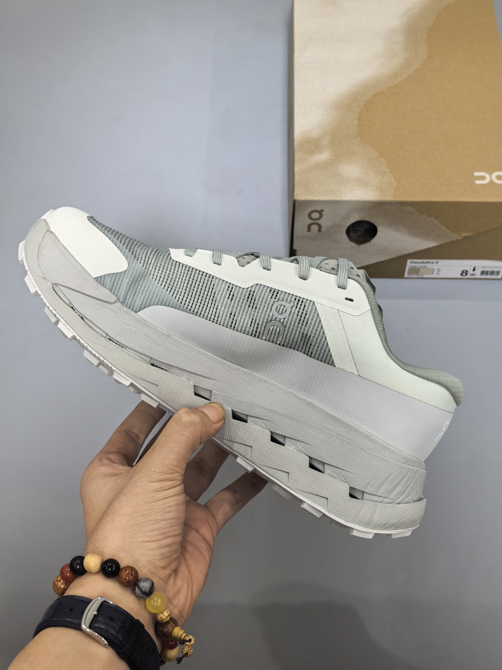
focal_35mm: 48
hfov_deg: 30.3
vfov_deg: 39.7
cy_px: 335
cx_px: 251
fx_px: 928
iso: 200
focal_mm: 5.75
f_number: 2
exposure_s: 1/50
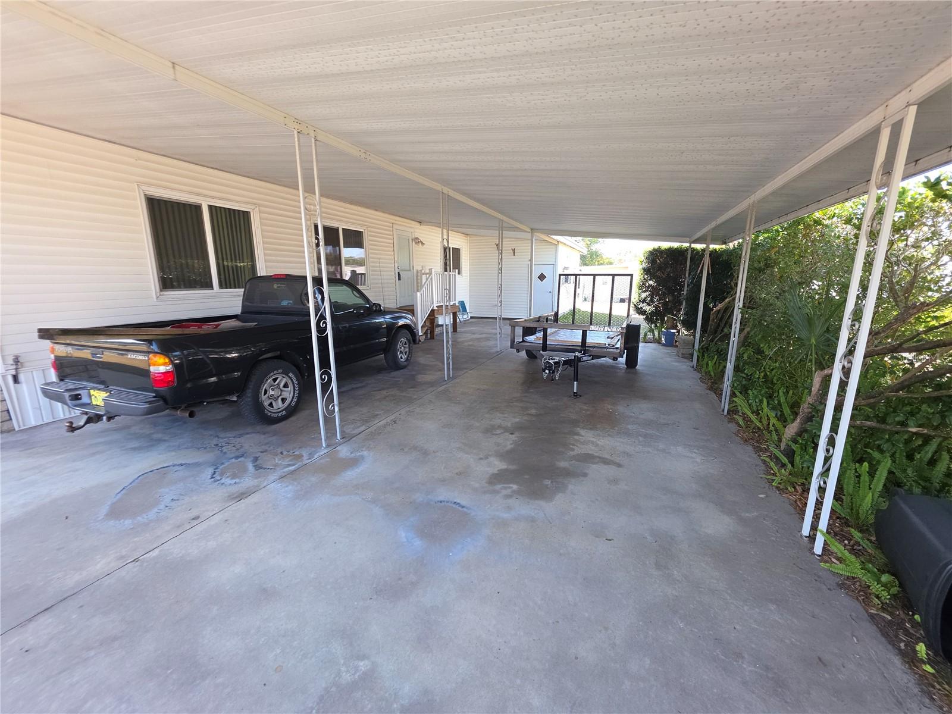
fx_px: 358
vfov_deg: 89.9
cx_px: 476
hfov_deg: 106.2
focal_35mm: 13
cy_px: 357
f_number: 1.9
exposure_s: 1/60
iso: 25
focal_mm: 2.2
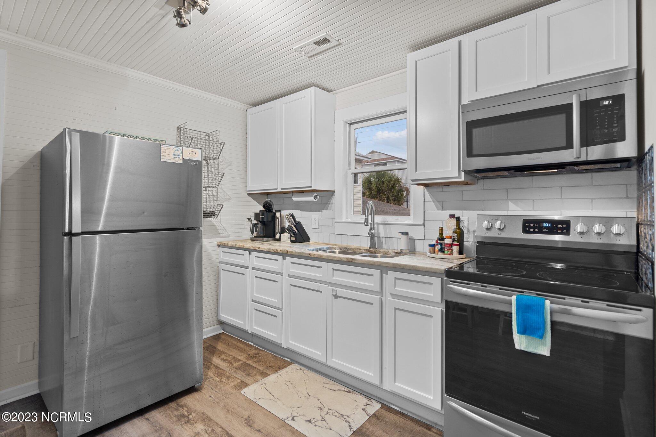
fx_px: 292
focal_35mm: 16
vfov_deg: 73.7
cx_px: 328
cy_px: 218
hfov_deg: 96.7
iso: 250
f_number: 4
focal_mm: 16
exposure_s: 1/4
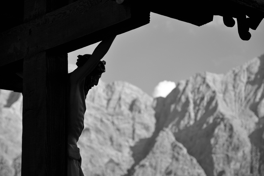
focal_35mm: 120
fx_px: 879
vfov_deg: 11.4
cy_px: 88
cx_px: 132
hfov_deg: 17.1
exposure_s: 1/500
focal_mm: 80
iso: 200
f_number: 5.6
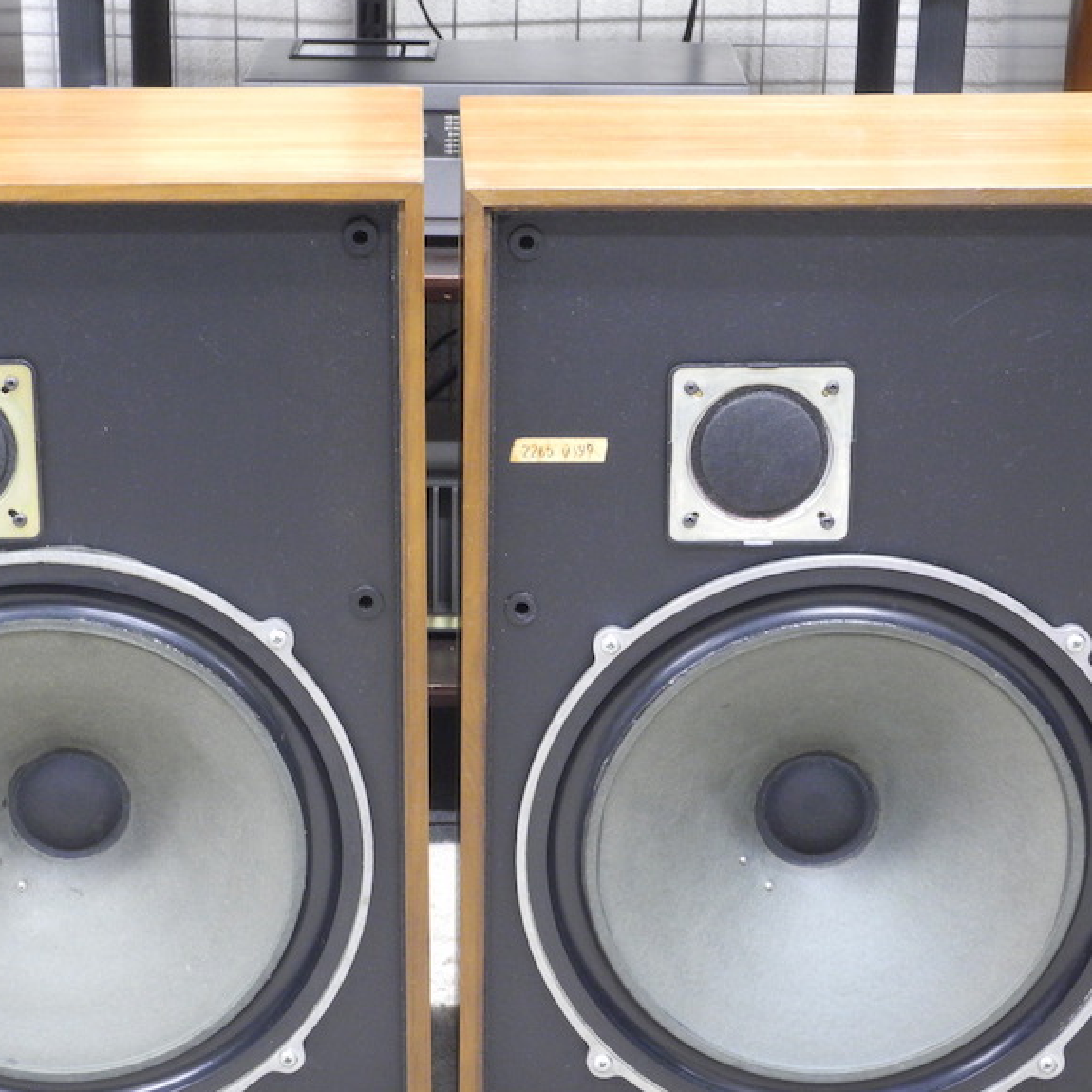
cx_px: 435
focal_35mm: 90
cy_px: 612
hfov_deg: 19.3
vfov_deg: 19.3
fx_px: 3212
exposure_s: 1/5
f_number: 3.5
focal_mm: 13
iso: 400
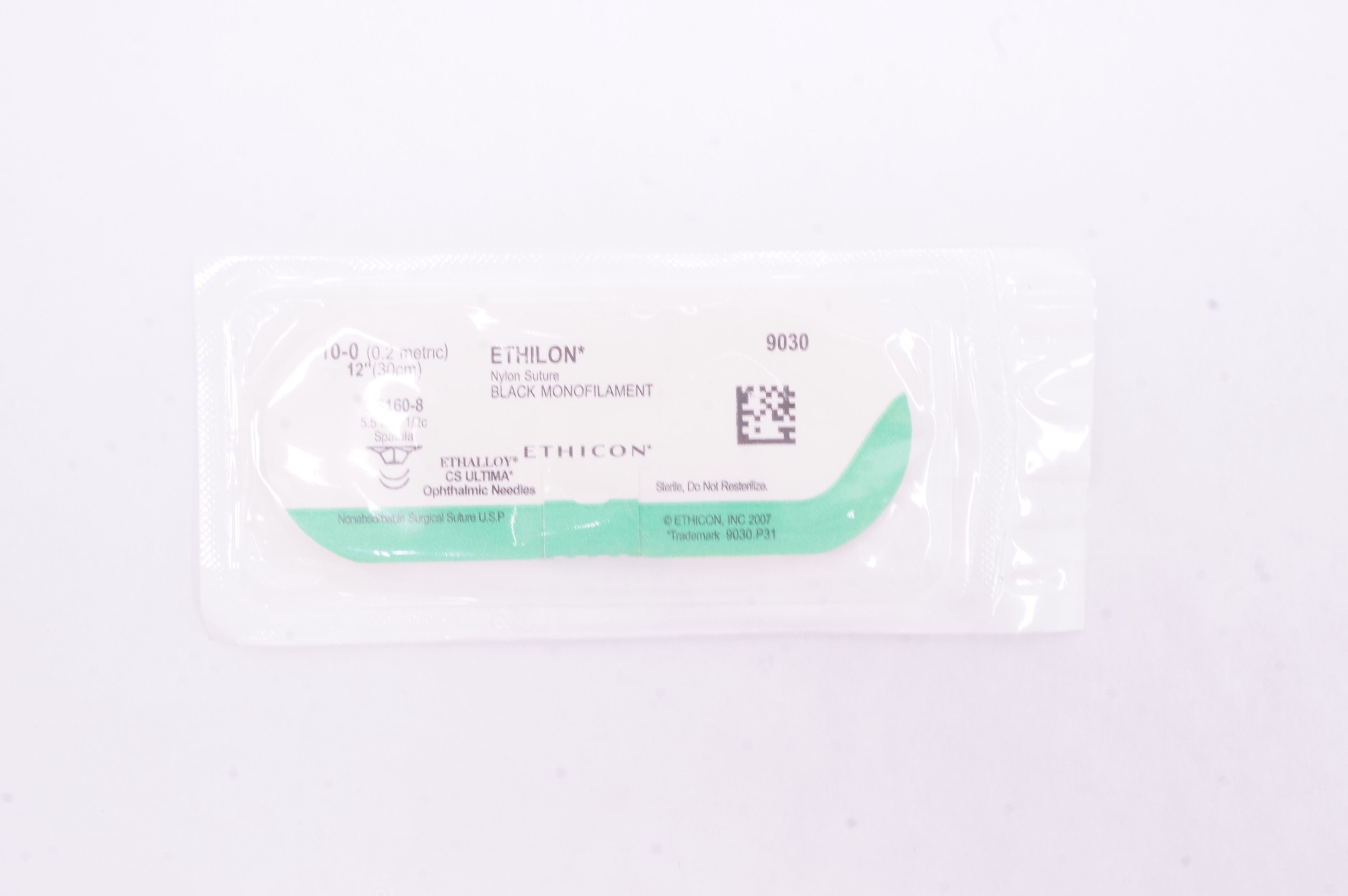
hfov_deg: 41.2
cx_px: 674
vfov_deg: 28.0
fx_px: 1795
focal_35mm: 48
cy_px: 448
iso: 800
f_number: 20
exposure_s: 1/10
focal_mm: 32
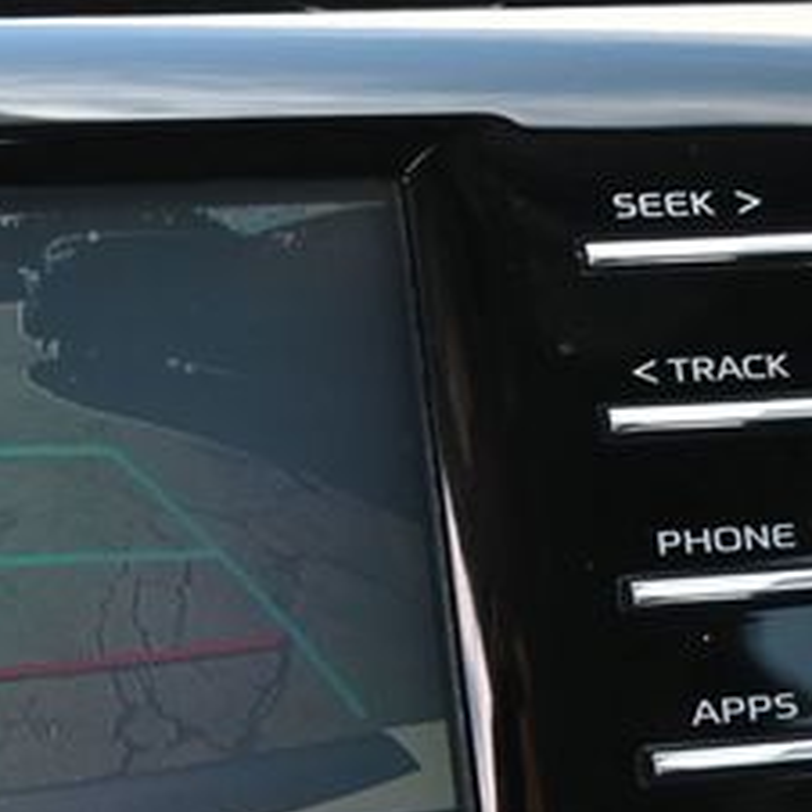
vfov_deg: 18.4
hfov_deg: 17.5
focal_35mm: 94
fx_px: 2495
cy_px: 622
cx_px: -212
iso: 500
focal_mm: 26
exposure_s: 1/125
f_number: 4.5
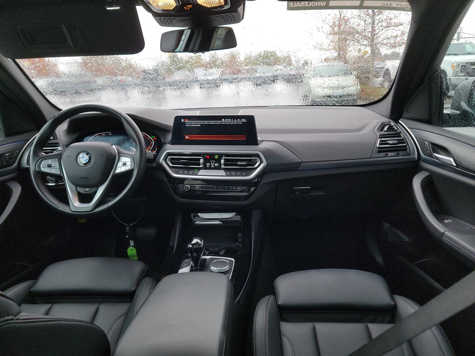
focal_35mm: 24
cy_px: 178
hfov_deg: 71.6
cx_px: 238
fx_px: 329
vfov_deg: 56.8
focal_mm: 6.7
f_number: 1.8
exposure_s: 1/59
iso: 185
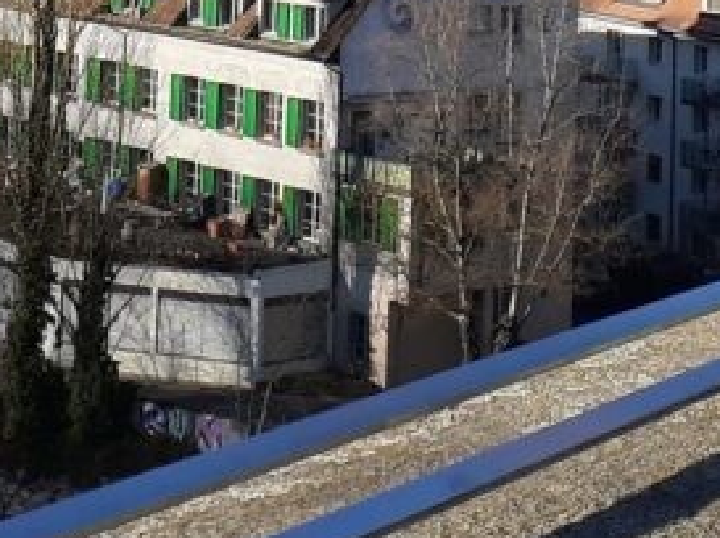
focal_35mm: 107
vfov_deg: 12.8
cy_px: -364
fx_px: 2223
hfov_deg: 18.4
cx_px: 338
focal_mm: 3.6
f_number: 1.9
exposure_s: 1/1183
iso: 40
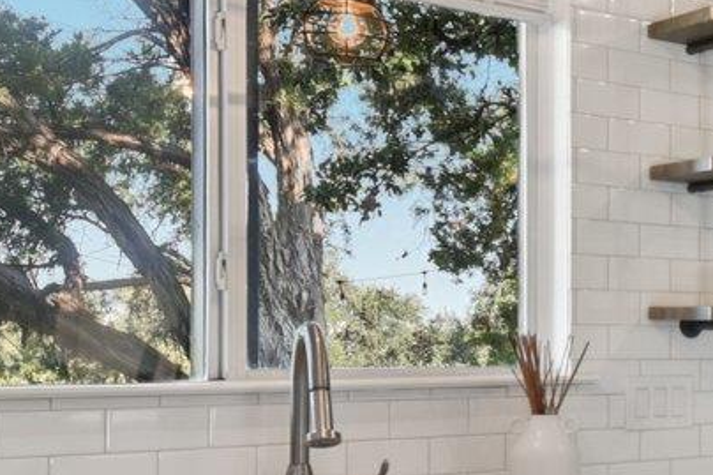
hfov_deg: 22.7
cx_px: 1092
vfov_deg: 19.0
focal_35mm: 71
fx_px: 1406
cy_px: 353
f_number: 8
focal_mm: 14
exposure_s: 1/8
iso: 110
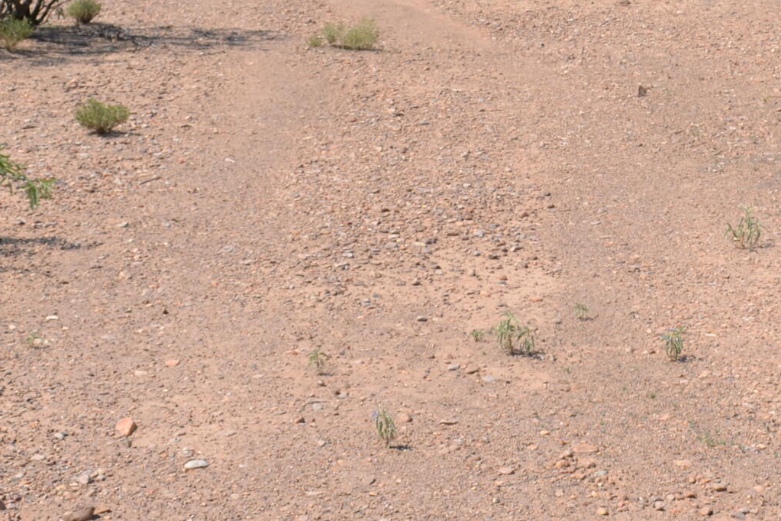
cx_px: 635
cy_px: -44
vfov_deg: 15.2
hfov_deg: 22.8
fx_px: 1909
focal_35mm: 88
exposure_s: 1/250
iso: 100
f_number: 8
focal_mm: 20
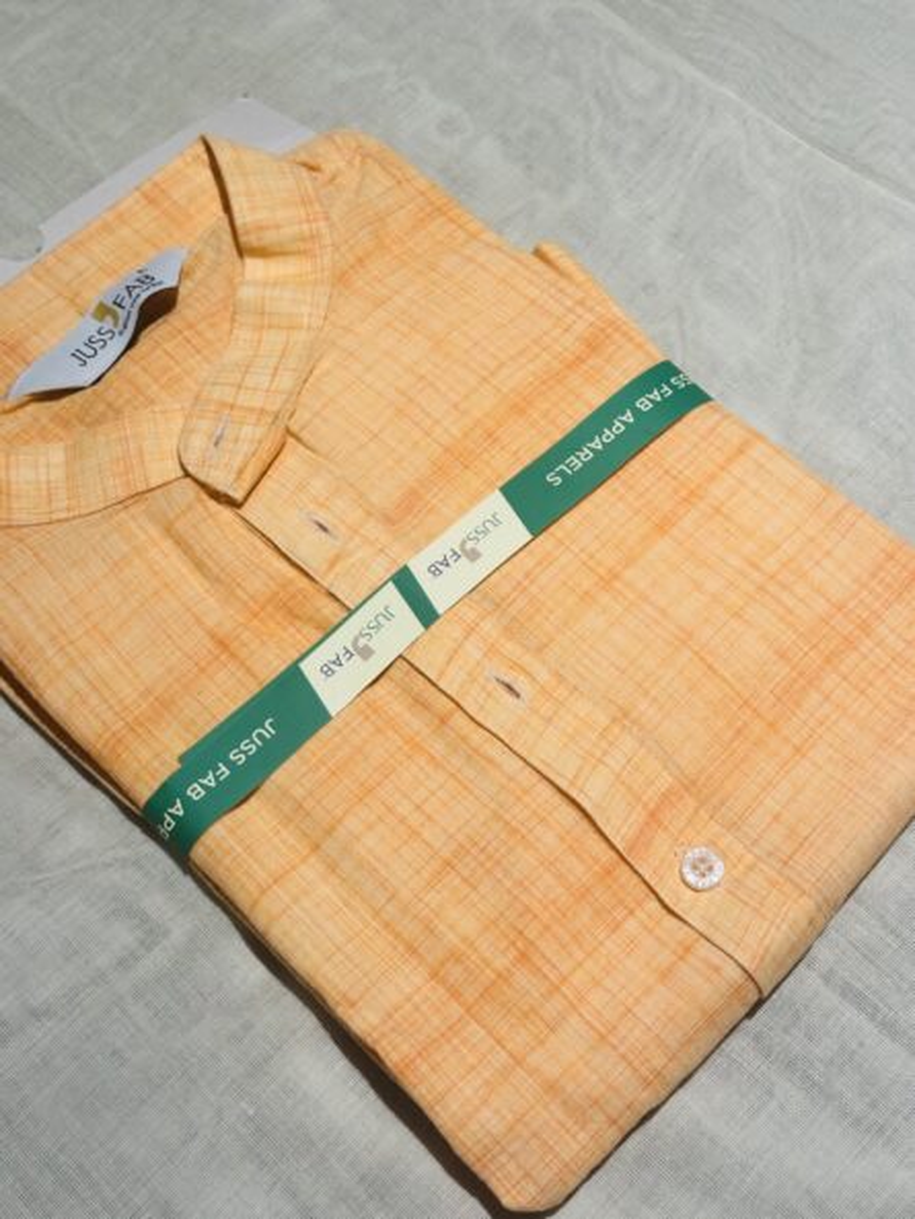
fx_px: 1691
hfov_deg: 30.3
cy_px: 610
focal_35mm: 48
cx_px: 458
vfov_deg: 39.6
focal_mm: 6.86
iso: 100
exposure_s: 1/60
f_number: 1.78
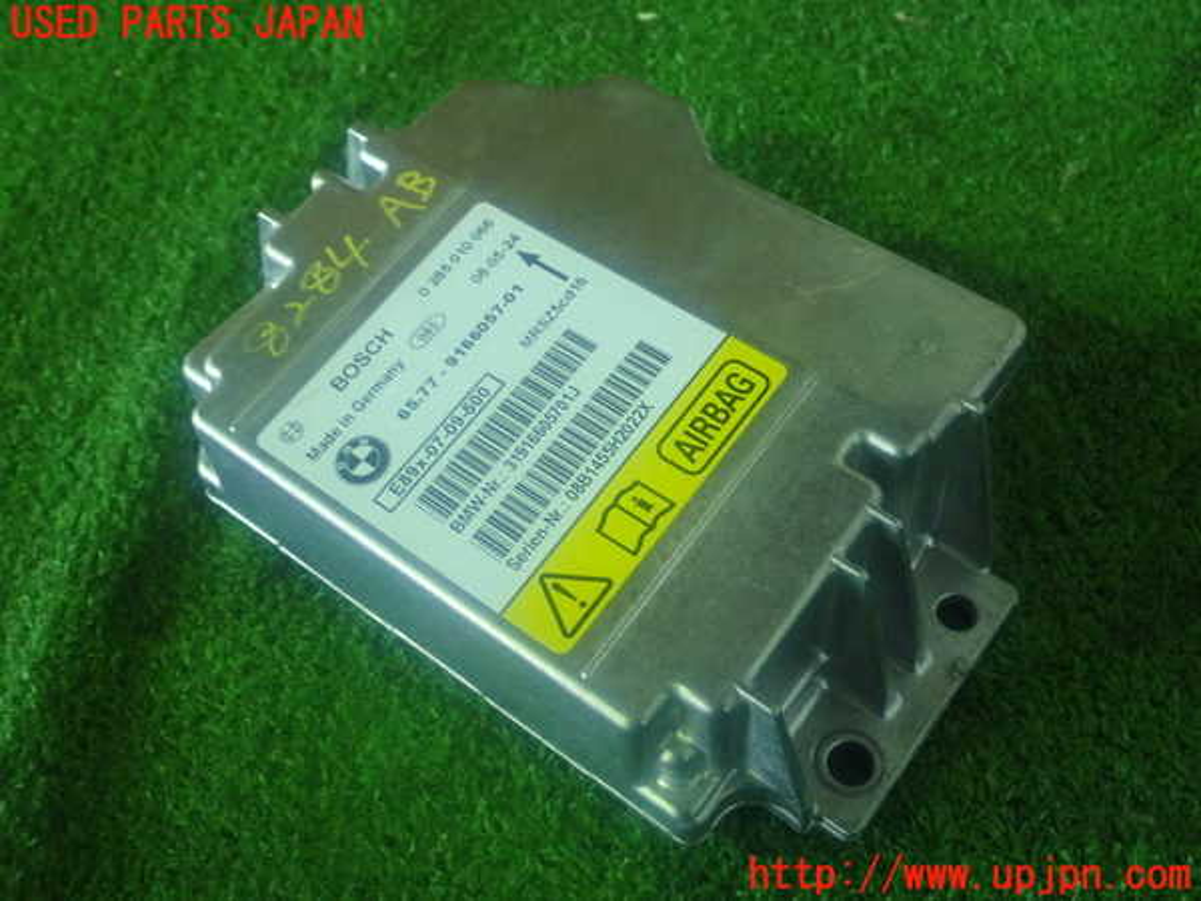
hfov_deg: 49.0
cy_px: 450
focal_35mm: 38
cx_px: 600
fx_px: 1318
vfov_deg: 37.7
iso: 800
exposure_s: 1/20
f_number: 2.7
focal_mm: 6.86
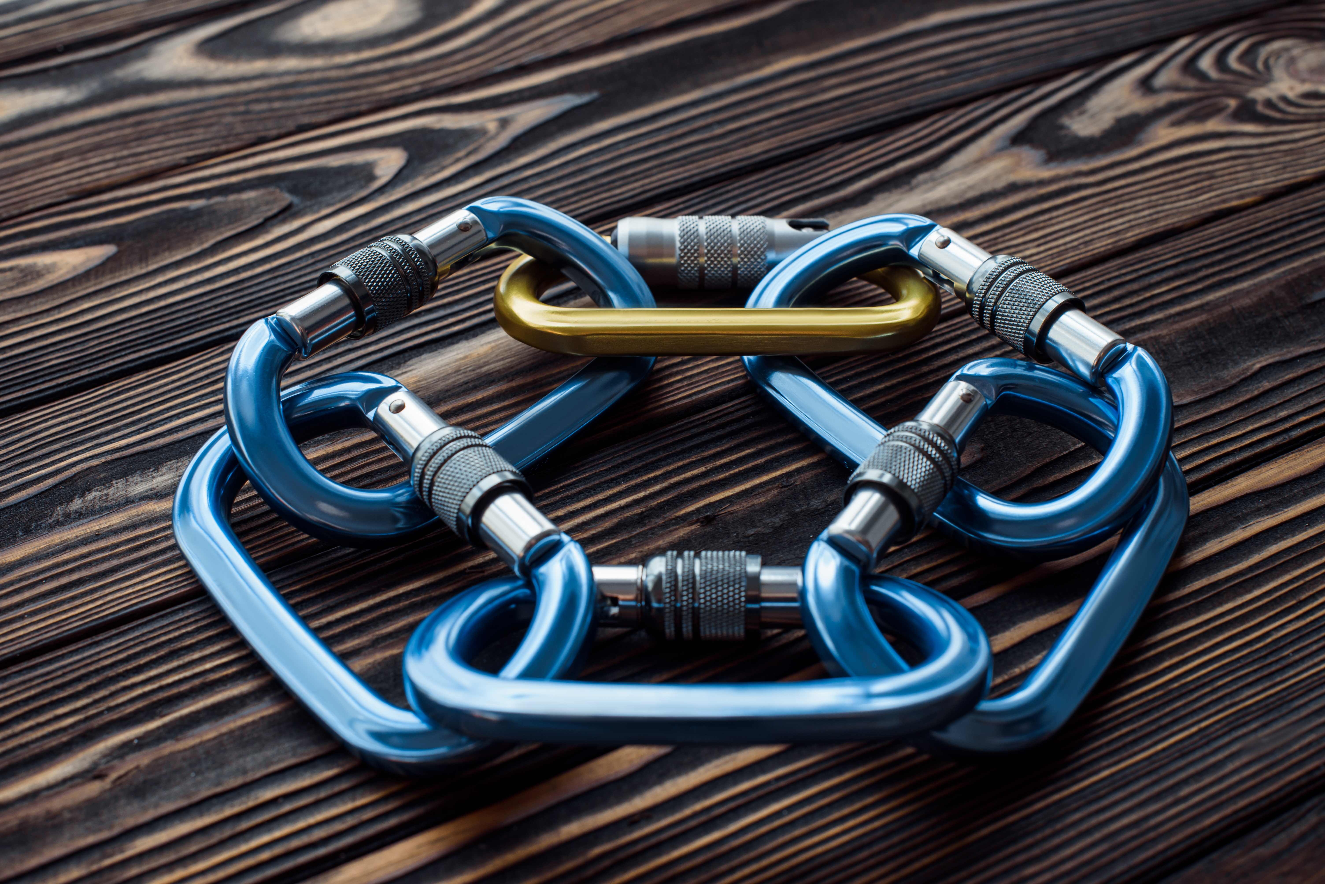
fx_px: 1841
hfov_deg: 39.6
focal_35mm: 50
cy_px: 442
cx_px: 662
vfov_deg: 27.0
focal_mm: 50
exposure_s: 1/80
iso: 250
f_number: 8
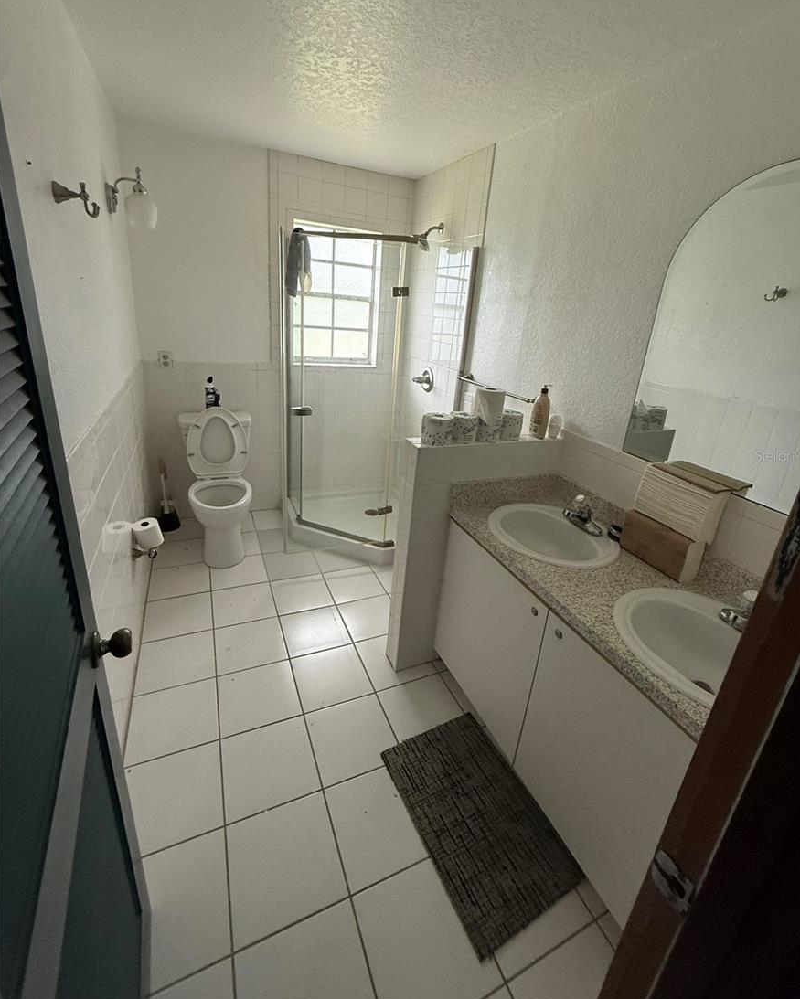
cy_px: 455
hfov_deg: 84.1
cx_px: 408
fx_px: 444
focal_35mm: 15
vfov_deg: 96.5
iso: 250
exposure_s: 1/99
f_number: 2.2
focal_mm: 2.22
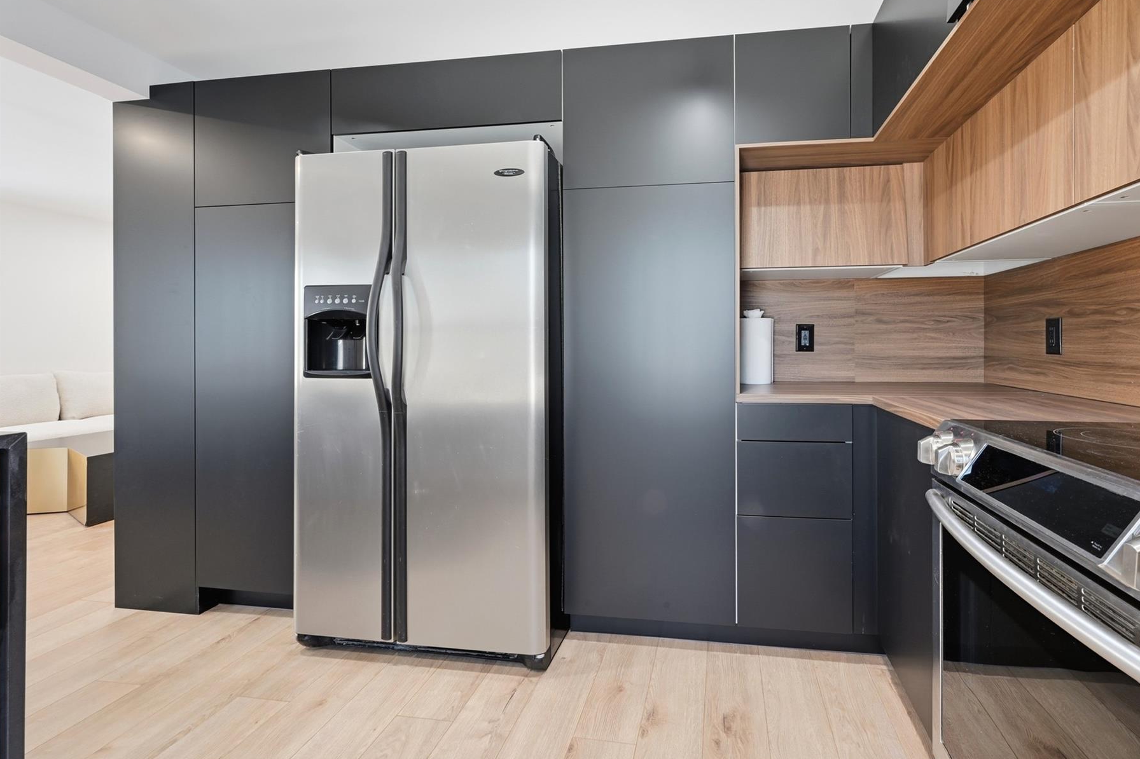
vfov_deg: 73.5
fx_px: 507
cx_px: 648
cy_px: 344
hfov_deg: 96.2
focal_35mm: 16
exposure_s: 1/13
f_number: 16
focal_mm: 14
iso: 640
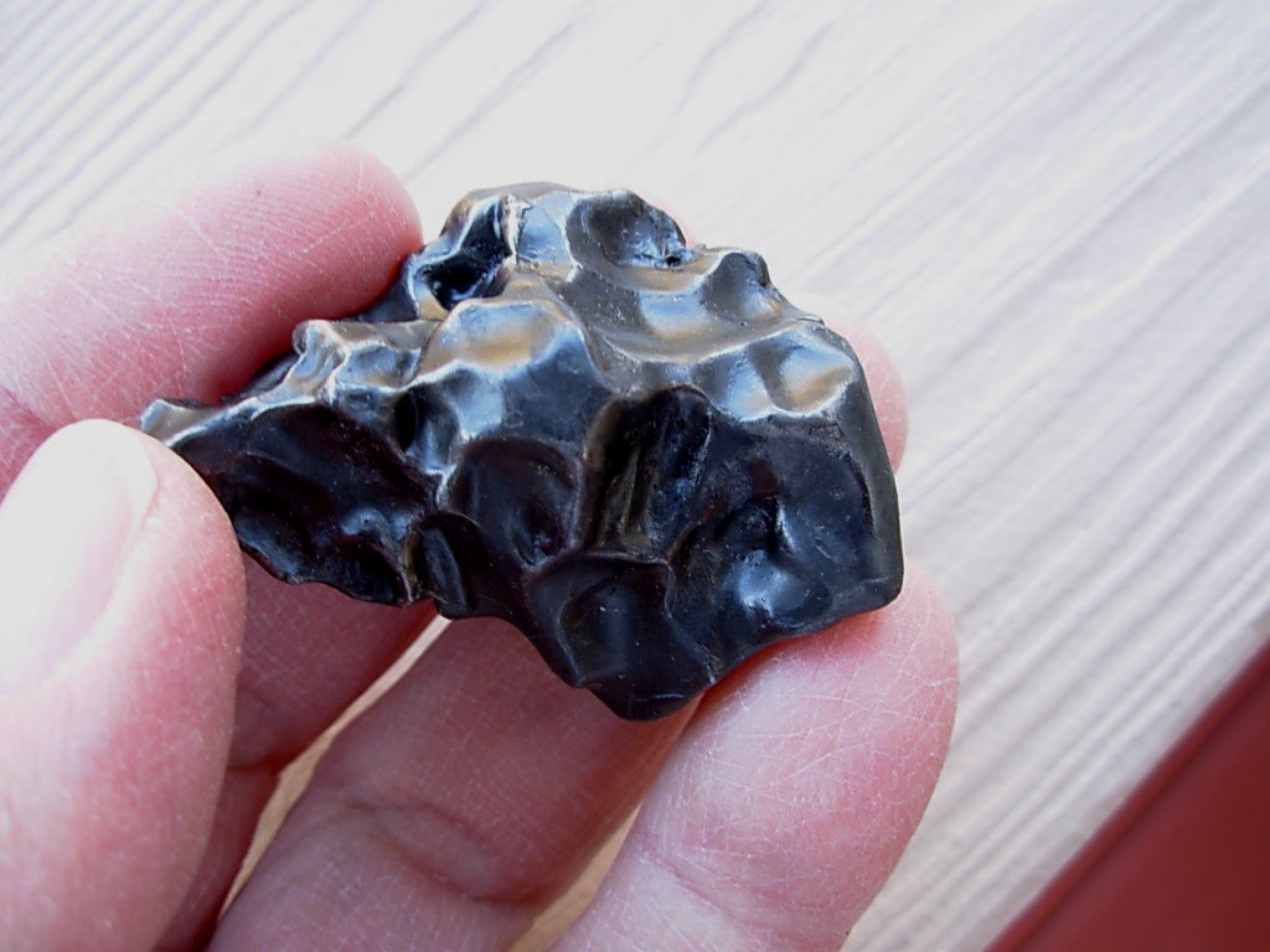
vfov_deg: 37.7
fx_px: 1394
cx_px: 635
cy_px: 476
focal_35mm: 38
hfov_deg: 49.0
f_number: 2.9
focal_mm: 6.3
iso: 50
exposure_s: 1/20.2
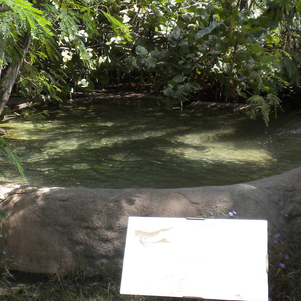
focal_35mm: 75
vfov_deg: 23.1
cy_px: 164
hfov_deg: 22.8
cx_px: 66
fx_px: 738
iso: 64
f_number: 3.5
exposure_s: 1/260
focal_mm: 6.6
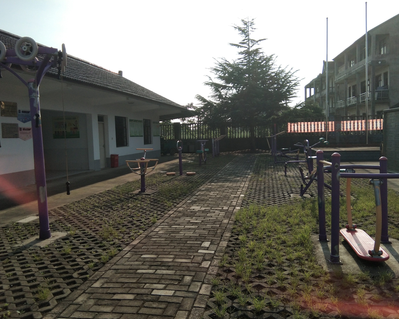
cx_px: 204
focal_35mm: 33
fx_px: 390
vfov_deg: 44.5
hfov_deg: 54.2
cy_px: 161
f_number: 2.2
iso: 50
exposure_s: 1/1339
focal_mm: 3.69
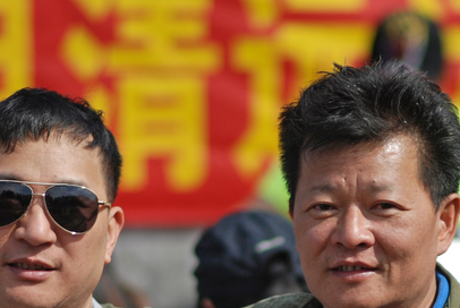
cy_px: 343
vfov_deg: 4.3
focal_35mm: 321
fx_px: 4111
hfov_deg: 6.4
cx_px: 395
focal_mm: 85
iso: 100
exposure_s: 1/640
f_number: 1.8
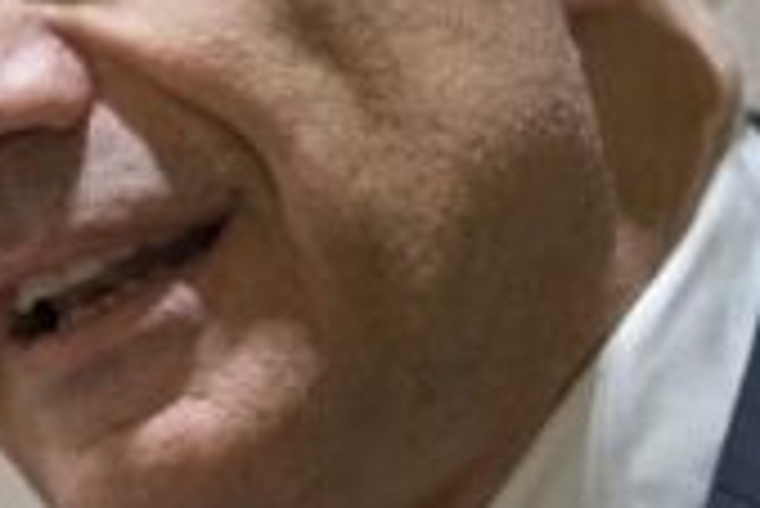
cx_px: -49
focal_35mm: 452
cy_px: -7
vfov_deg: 3.0
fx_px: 9550
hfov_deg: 4.5
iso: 2000
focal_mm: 110
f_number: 2.8
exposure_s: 1/125
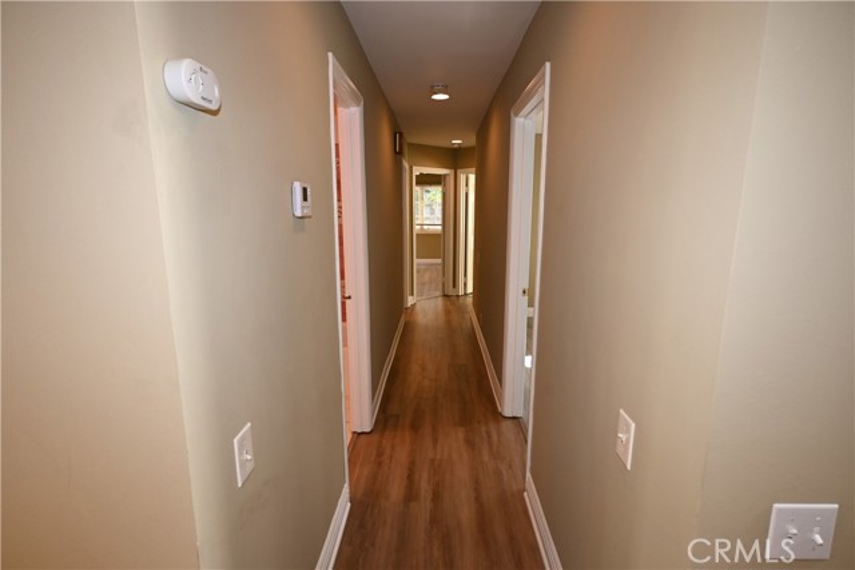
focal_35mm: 18
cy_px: 285
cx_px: 428
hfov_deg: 90.0
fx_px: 428
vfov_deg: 67.4
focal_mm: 12
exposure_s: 1/60
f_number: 4
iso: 500
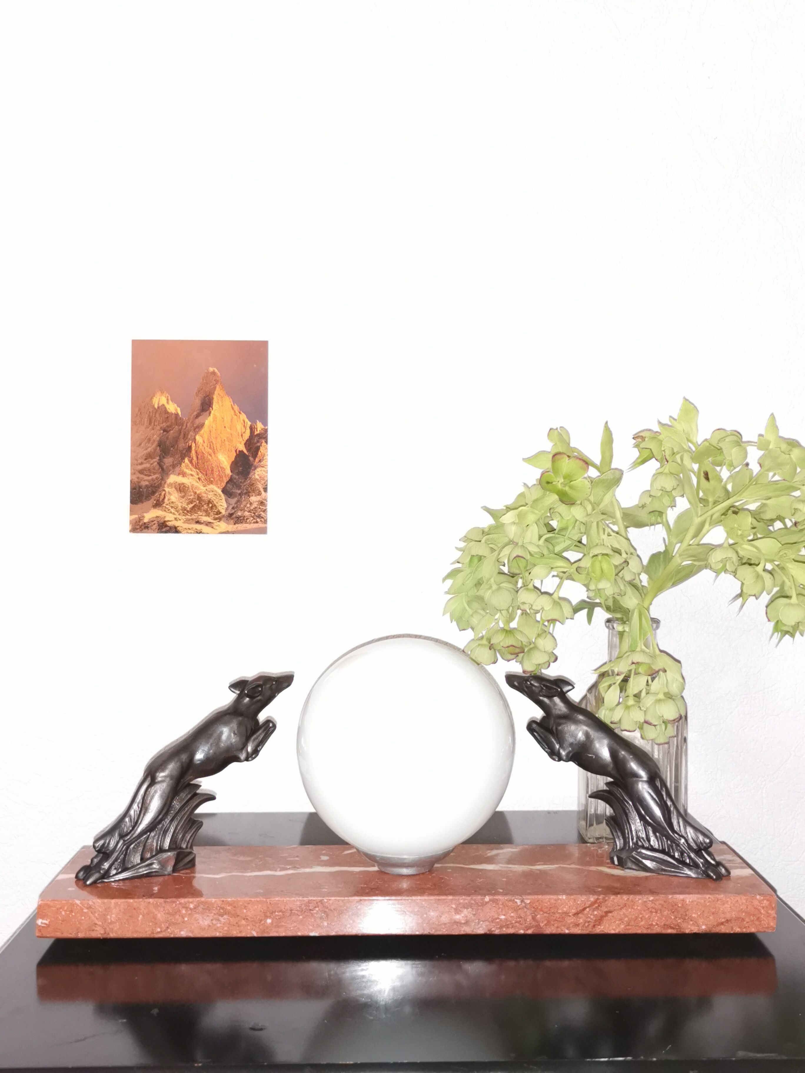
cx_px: 402
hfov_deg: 37.7
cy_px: 536
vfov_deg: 49.0
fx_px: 1178
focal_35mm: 38
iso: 400
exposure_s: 1/33.3
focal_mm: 5.58
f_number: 1.8
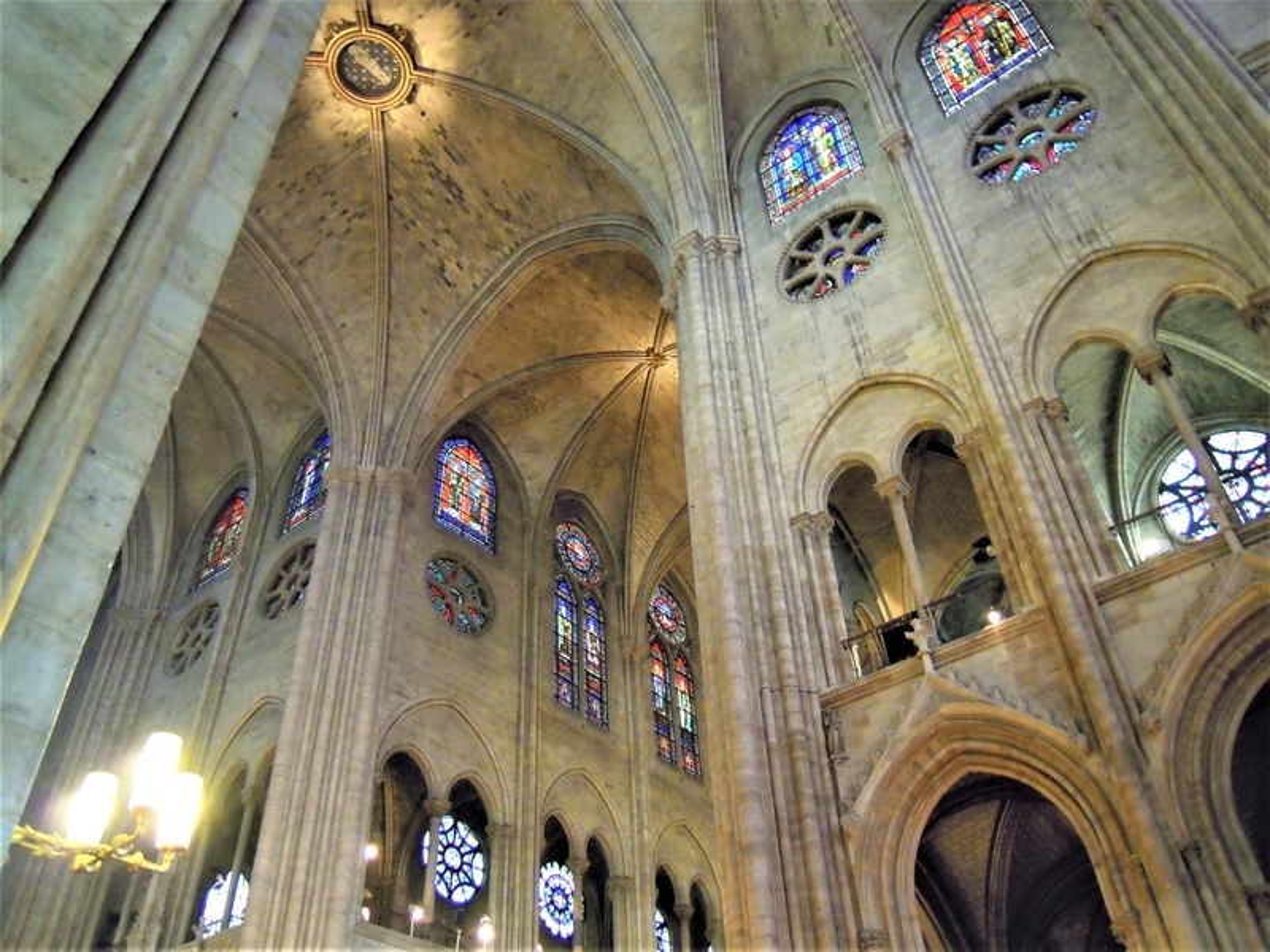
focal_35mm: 28
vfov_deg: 49.7
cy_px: 476
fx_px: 1027
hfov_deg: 63.4
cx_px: 635
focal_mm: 5
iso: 800
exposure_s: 1/8
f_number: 2.7
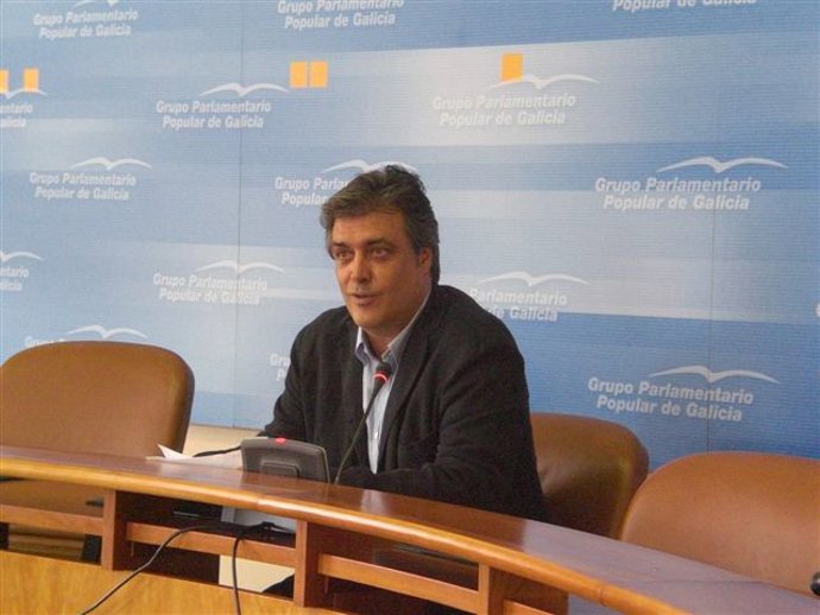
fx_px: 2559
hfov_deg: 18.2
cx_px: 410
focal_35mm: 108
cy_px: 308
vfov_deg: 13.7
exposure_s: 1/30
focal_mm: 18.9
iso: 800
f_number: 5.9
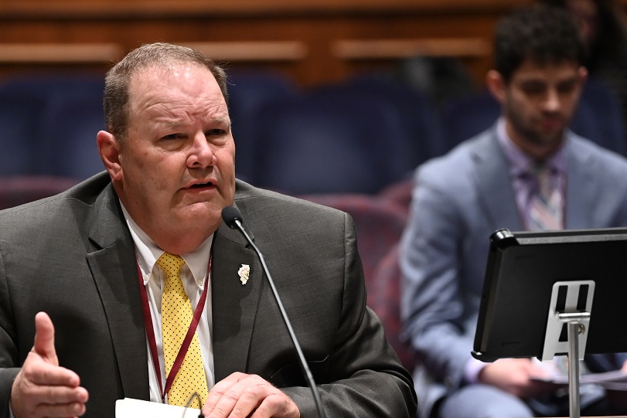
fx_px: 4250
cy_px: 301
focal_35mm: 244
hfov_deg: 8.4
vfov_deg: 5.6
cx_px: 247
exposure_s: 1/160
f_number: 3.2
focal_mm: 165
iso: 5000
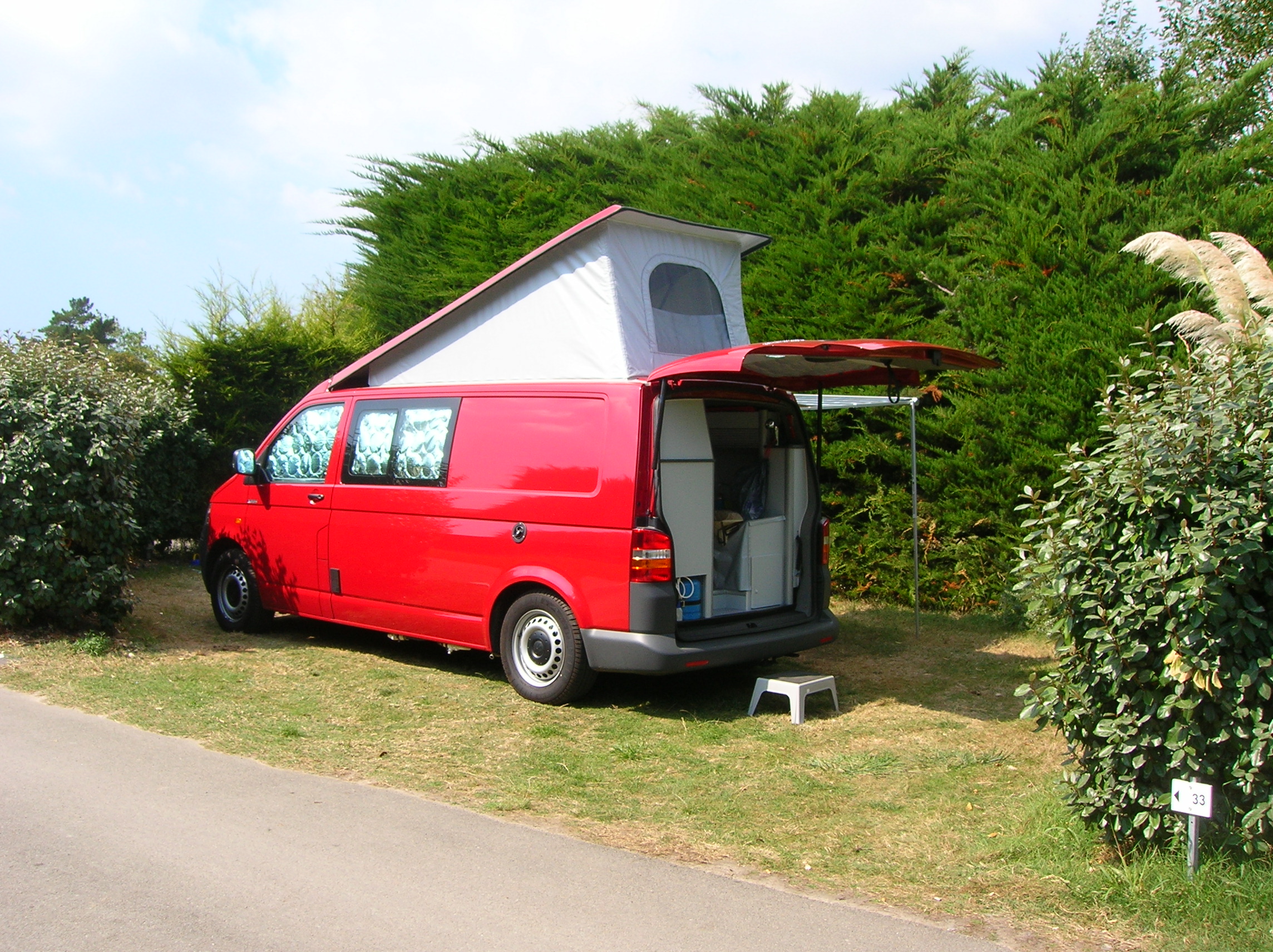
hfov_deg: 54.0
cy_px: 476
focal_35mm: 34
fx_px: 1249
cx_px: 636
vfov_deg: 41.7
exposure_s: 1/247
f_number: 4.9
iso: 50
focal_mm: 5.7
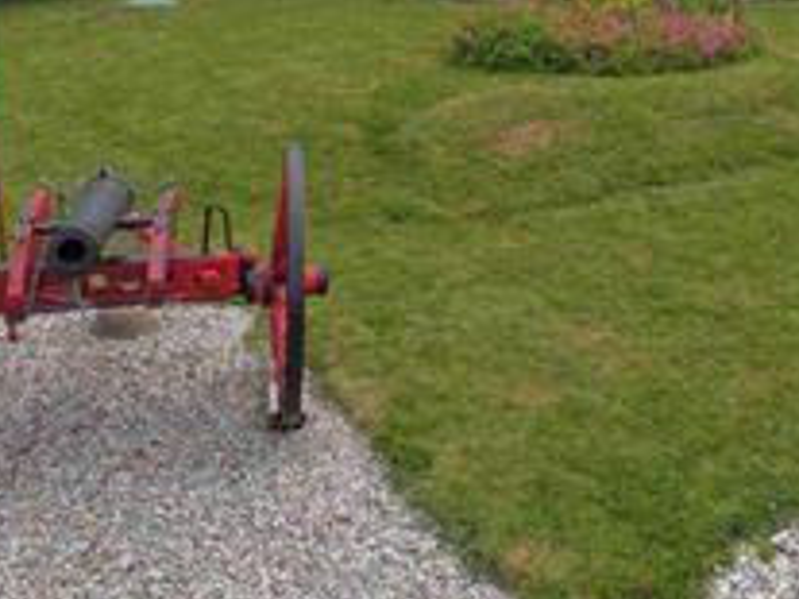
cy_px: -23
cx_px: 691
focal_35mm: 58
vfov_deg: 23.9
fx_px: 1338
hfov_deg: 31.9
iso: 260
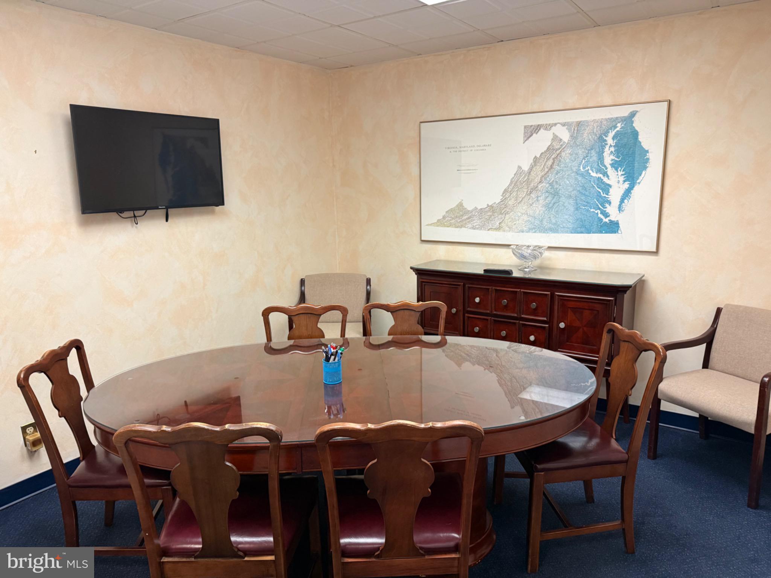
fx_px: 535
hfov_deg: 71.6
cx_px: 386
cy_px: 289
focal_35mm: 24
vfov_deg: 56.8
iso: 320
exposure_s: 1/60
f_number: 1.78
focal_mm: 6.76
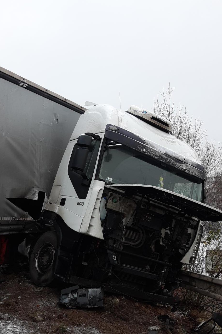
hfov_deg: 46.3
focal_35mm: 28
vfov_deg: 65.5
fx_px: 259
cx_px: 96
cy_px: 166
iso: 40
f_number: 1.7
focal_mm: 3.92
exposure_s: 1/111
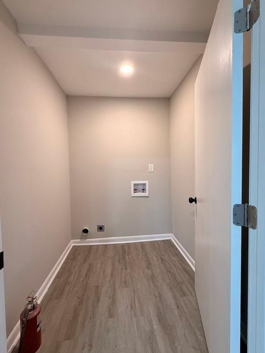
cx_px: 129
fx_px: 153
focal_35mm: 15
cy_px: 177
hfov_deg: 81.7
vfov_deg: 98.2
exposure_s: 1/60
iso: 250
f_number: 2.2
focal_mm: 2.22
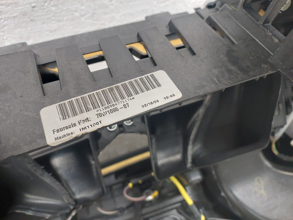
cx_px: 146
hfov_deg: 63.4
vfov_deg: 49.7
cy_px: 110
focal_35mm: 28
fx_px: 237
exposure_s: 1/50
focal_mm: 5.32
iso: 320
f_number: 1.8
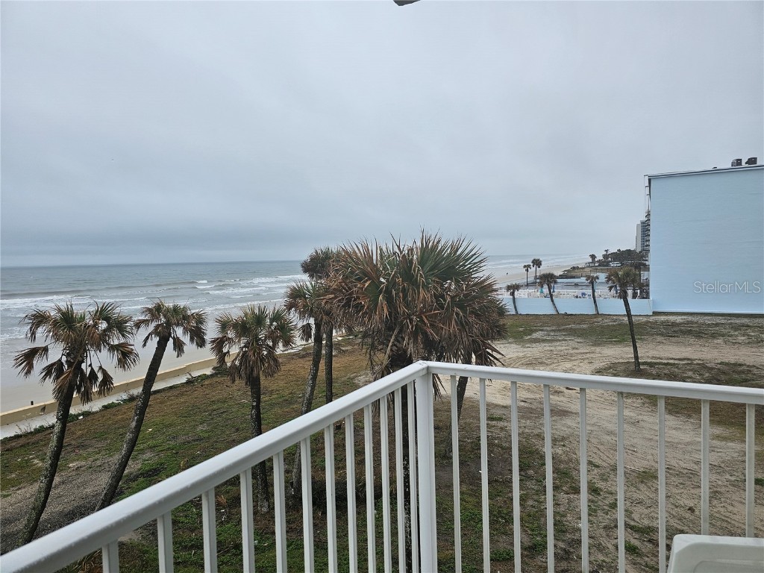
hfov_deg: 73.9
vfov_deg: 58.9
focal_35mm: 23
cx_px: 382
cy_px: 286
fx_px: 508
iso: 40
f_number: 1.7
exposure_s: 1/2000
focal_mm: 6.3
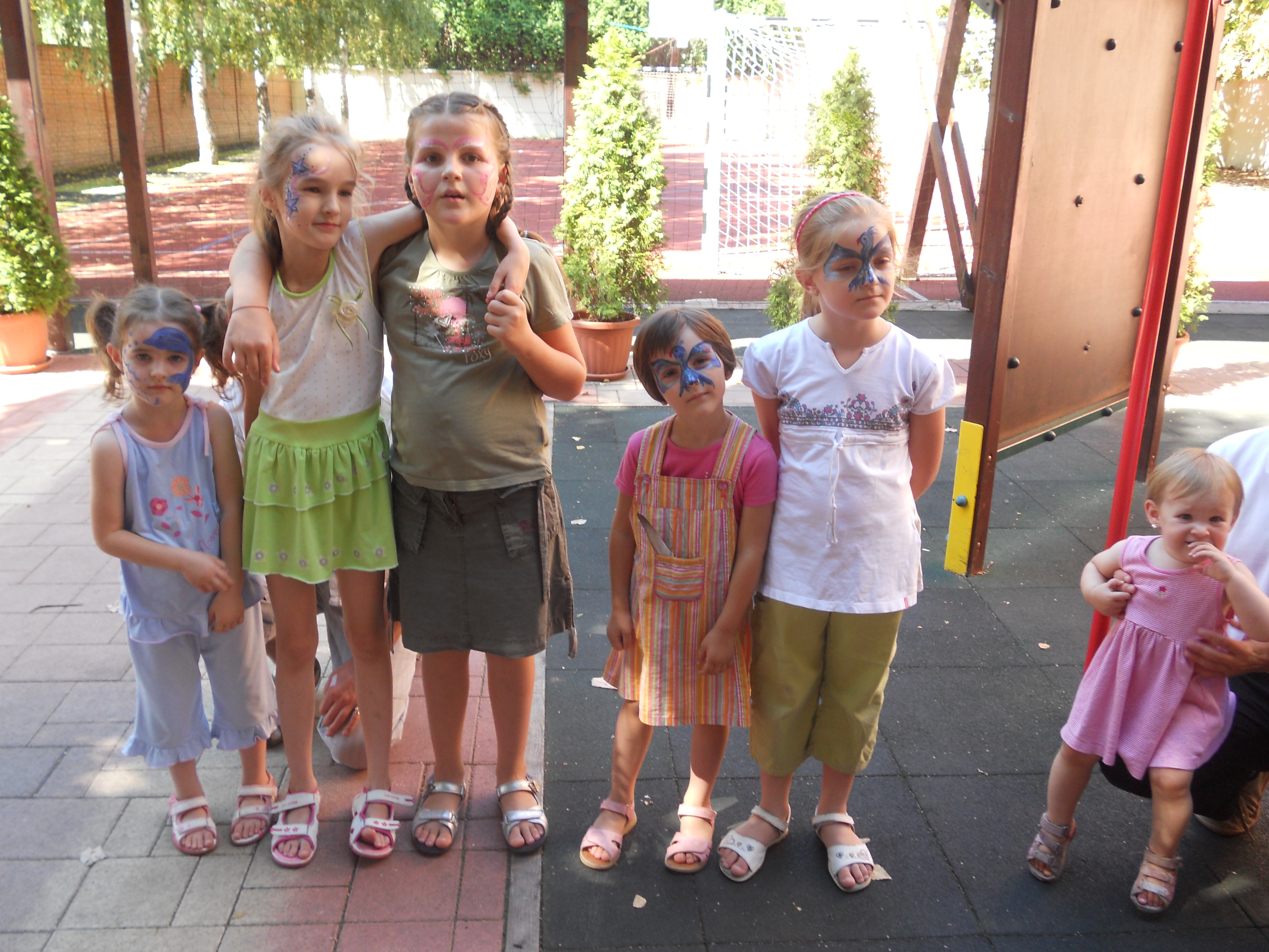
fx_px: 1173
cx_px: 634
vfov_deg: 44.2
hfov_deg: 56.8
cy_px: 476
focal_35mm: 32
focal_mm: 5.8
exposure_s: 1/50
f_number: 3.5
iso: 80
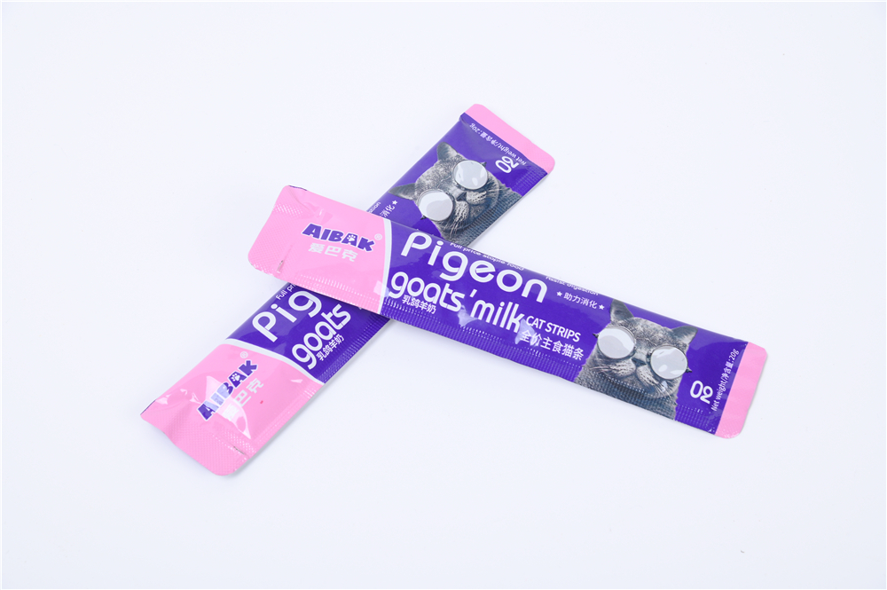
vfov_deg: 13.0
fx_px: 2585
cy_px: 295
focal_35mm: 105
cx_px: 444
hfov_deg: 19.5
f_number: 11
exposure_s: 1/125
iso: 125
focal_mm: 105
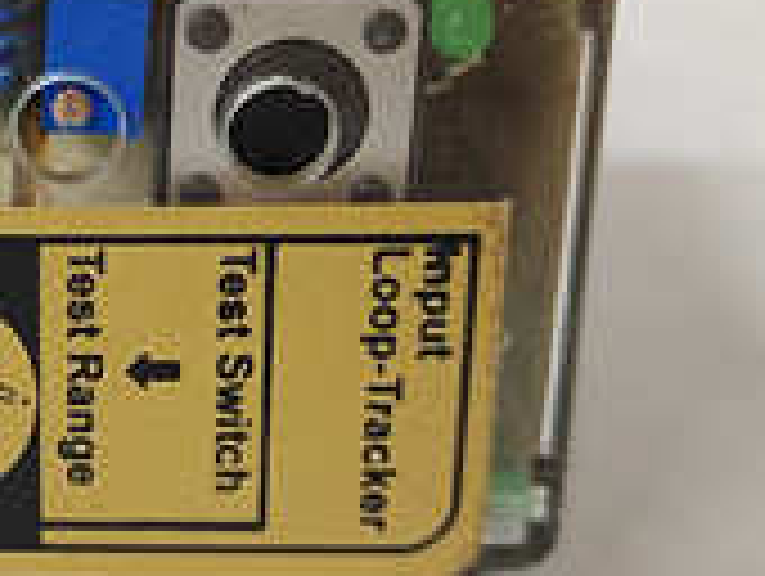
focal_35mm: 81
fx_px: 1793
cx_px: -18
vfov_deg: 18.3
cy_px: 261
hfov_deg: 23.0
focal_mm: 5.52
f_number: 1.9
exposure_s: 1/50
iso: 1506
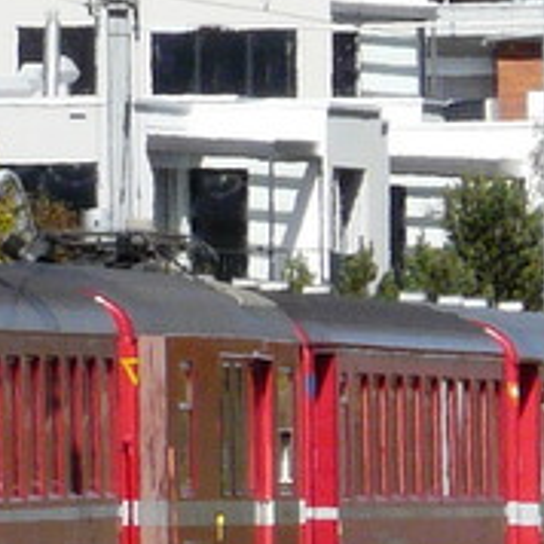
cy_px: 274
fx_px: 19664
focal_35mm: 1106
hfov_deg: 1.6
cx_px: -950
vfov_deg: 1.6
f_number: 7.1
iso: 100
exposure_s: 1/500
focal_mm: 36.5
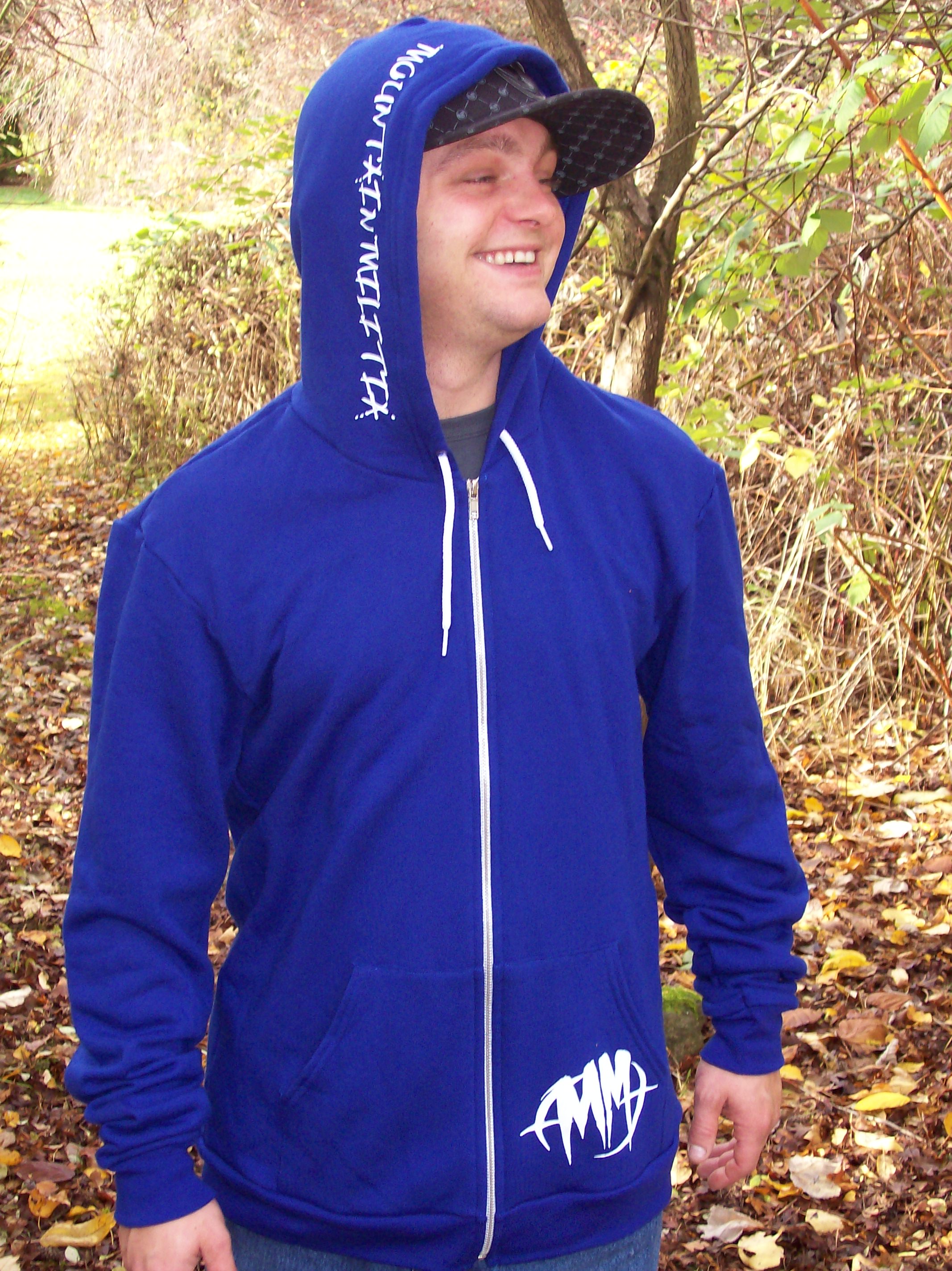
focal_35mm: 56
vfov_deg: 34.4
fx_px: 2055
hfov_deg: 26.1
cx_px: 476
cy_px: 636
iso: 80
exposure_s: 1/83.6
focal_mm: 9.4
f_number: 3.4
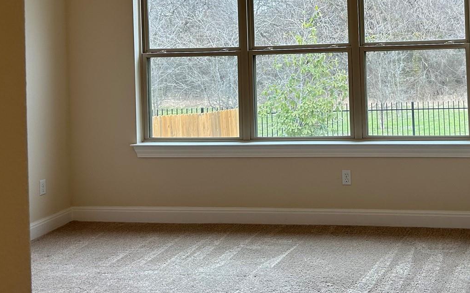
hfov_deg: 35.9
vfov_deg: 23.0
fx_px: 704
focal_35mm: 55
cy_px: 33
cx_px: 364
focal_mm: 5.7
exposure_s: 1/120
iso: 64
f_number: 1.5
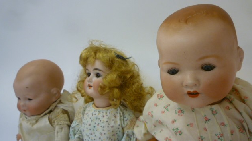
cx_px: 126
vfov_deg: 36.6
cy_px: 77
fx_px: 214
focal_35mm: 32
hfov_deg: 61.0
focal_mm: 5.2
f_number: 3.3
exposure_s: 1/30
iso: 200
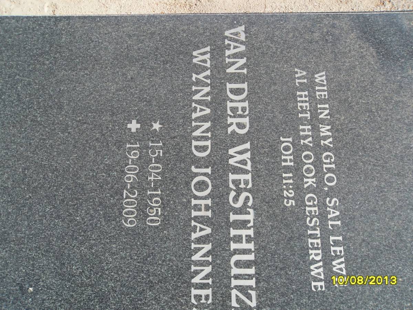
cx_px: 206
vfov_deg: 40.7
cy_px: 155
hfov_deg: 52.6
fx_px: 418
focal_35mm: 35
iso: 80
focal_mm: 6.3
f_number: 8.2
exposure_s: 1/90
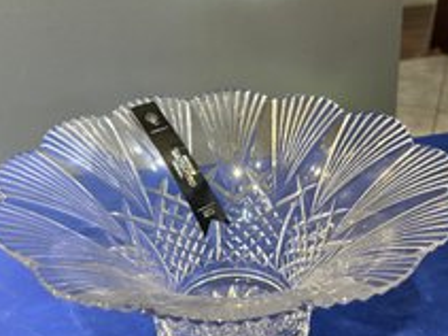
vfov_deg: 36.7
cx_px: 258
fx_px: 504
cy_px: 195
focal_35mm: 39
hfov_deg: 47.7
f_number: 1.78
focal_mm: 6.86
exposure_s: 1/60
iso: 320
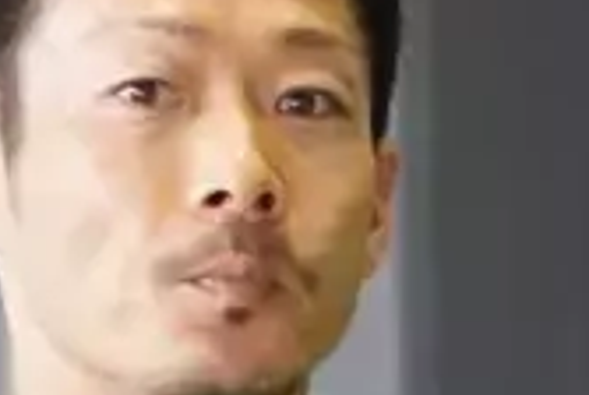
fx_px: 10572
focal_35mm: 645
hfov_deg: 3.2
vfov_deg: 2.1
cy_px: 351
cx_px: 201
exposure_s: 1/320
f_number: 5.6
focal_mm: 120
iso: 4000
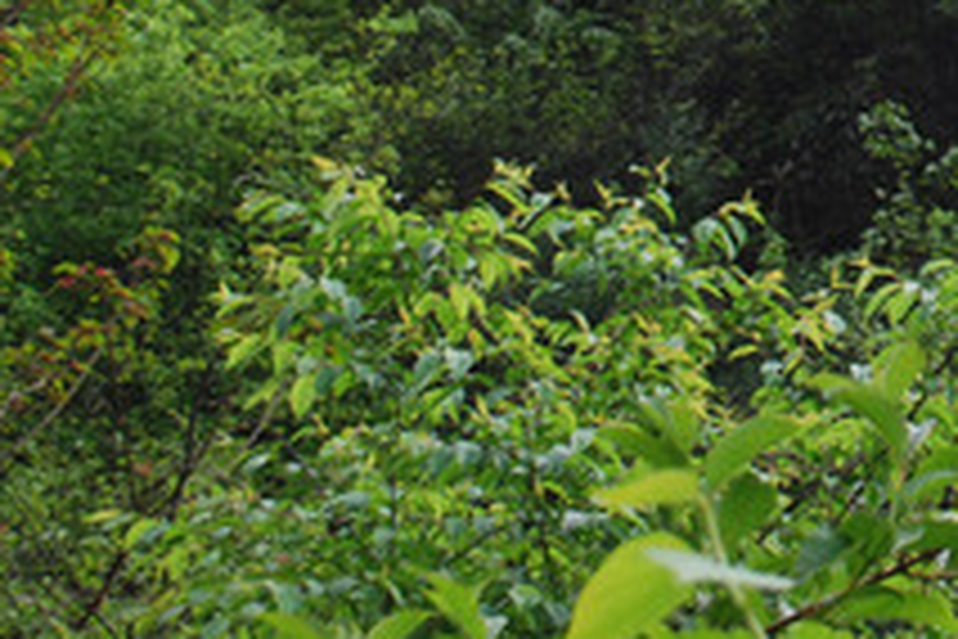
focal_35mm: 169
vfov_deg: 7.8
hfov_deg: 11.7
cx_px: 1399
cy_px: -547
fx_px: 4497
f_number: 5.6
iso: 200
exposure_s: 1/125
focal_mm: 30
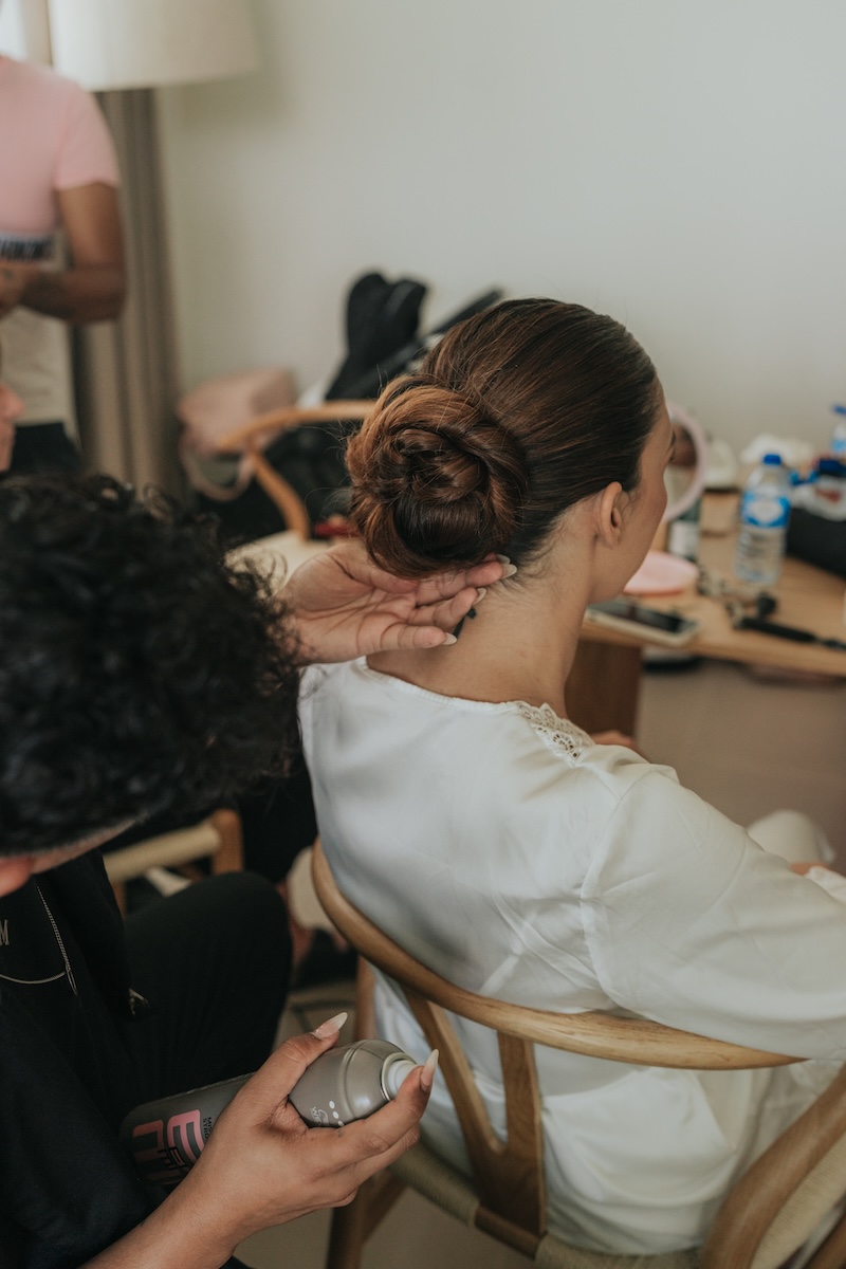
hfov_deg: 37.9
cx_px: 423
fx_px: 1234
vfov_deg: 54.4
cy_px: 634
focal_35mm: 35
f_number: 2.8
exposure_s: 1/500
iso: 800
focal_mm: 35
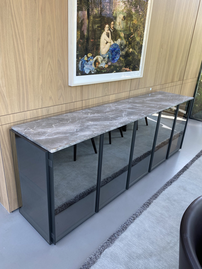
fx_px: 202
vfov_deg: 67.3
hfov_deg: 53.1
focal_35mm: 26
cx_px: 101
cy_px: 134
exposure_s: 1/122
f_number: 1.8
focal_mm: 4.25
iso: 64
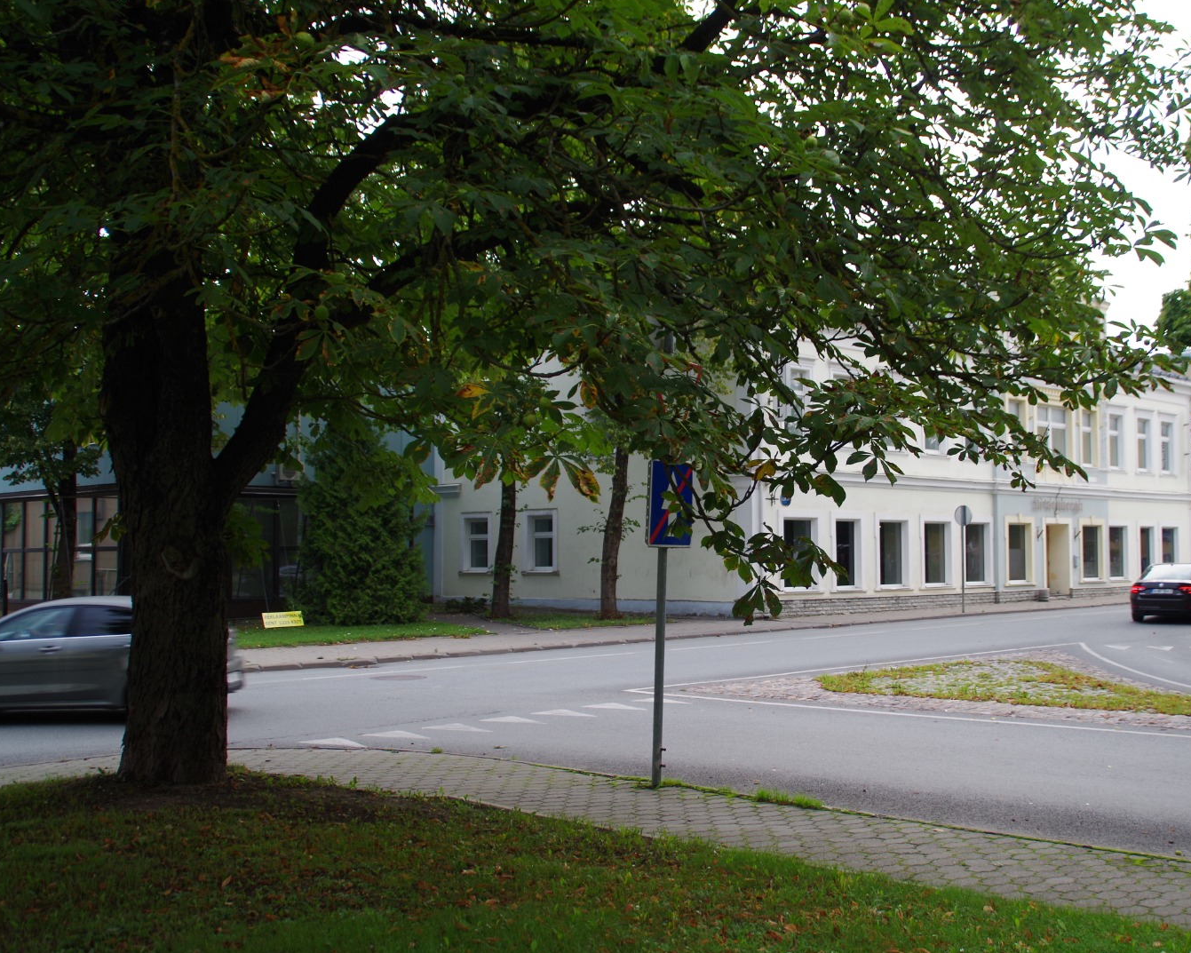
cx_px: 705
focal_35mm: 41
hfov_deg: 44.6
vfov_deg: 36.5
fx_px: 1445
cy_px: 478
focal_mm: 24
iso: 250
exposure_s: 1/50
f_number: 4
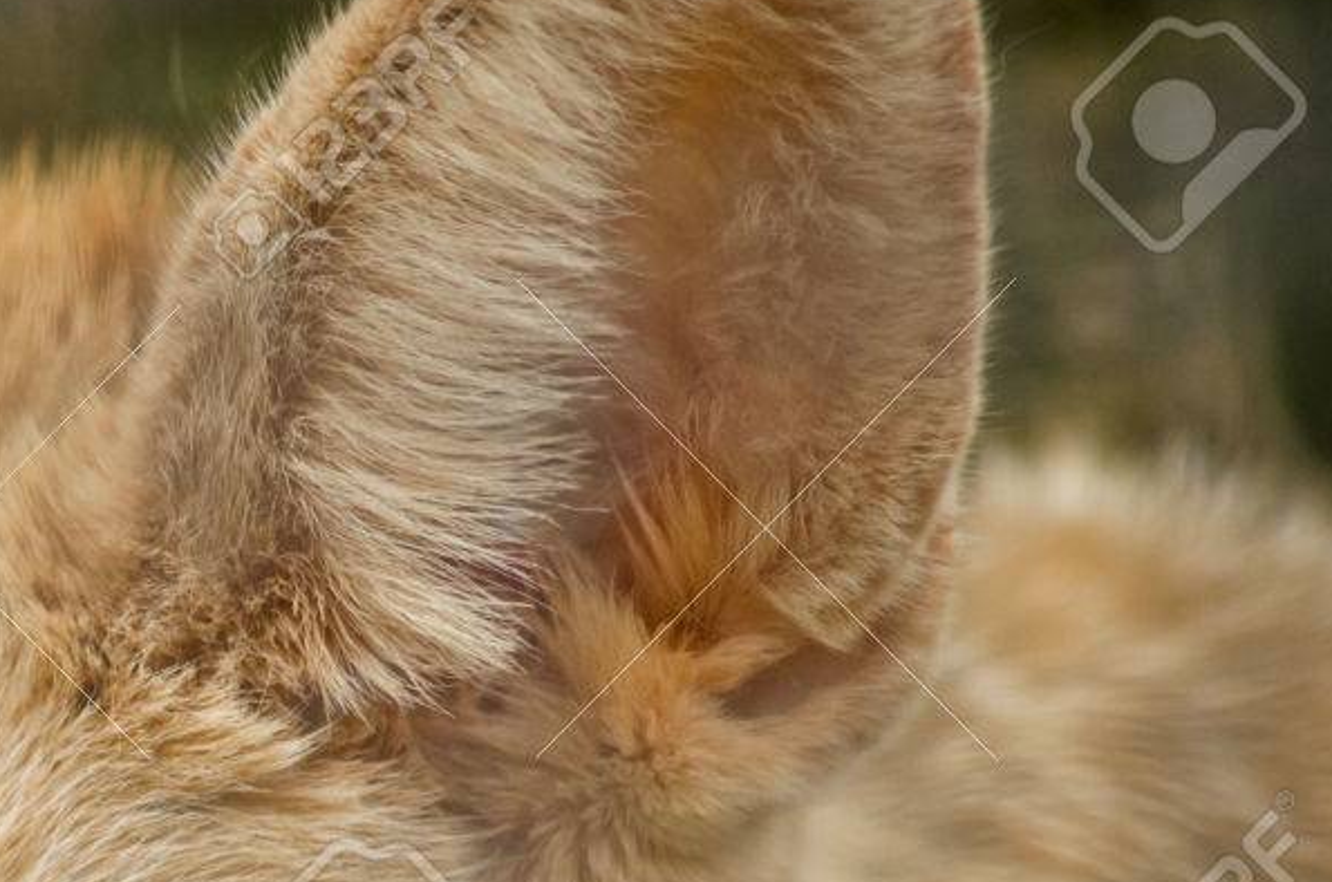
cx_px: -63
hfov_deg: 2.6
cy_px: 858
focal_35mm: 786
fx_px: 29020
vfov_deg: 1.7
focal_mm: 240
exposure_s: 1/500
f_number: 5.3
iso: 900
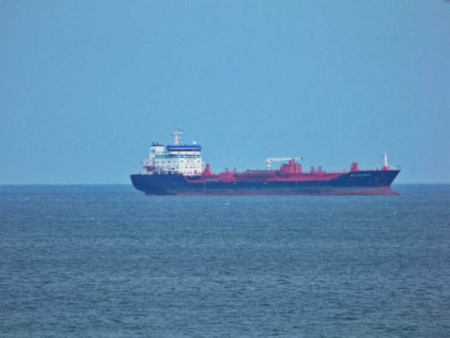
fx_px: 15722
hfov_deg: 1.6
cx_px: 224
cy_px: 169
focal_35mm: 1209
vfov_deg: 1.2
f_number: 5.9
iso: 100
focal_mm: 215
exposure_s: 1/400
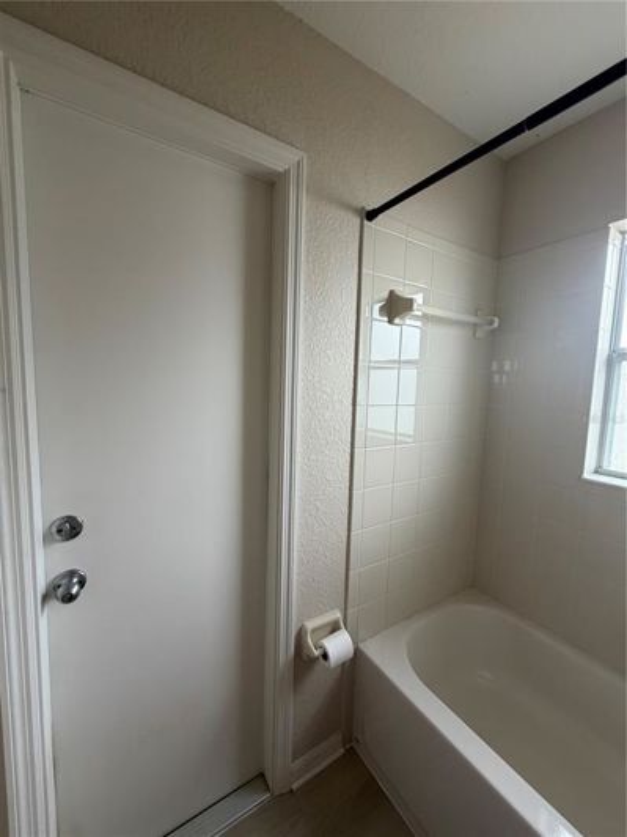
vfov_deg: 102.1
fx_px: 338
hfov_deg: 85.7
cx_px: 314
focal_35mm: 14
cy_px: 418
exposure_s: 1/121
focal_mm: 2.22
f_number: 2.2
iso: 160
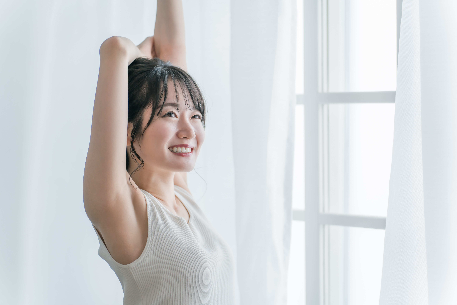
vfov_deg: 13.3
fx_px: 1307
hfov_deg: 19.8
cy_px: 152
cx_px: 228
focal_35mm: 103
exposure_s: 1/200
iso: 160
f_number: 2.8
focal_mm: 103
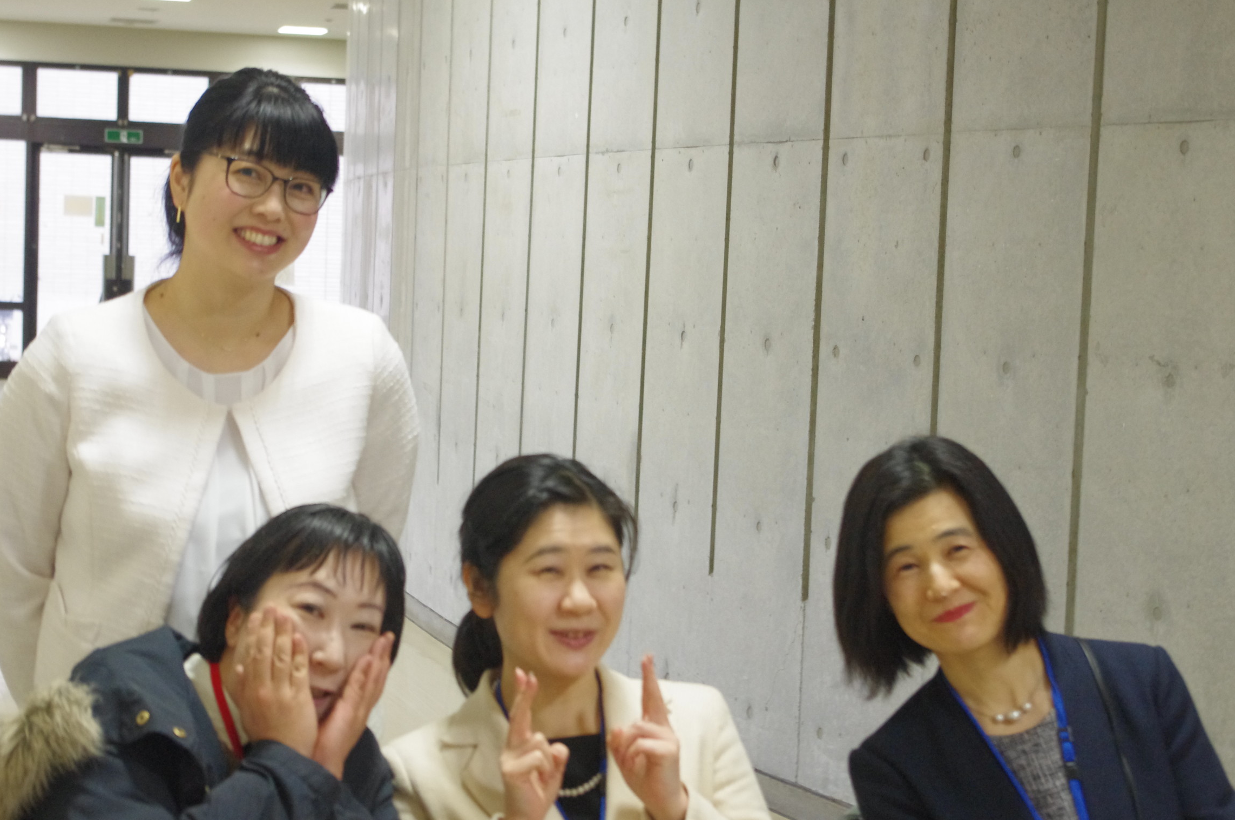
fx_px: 2775
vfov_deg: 16.8
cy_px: 442
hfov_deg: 25.1
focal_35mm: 81
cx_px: 573
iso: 2000
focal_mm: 47.5
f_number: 5.6
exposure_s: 1/20
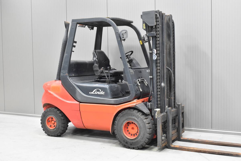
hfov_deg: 43.6
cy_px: 80
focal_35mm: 45
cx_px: 120
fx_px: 301
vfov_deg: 29.9
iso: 1600
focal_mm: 30
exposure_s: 1/15
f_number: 6.3
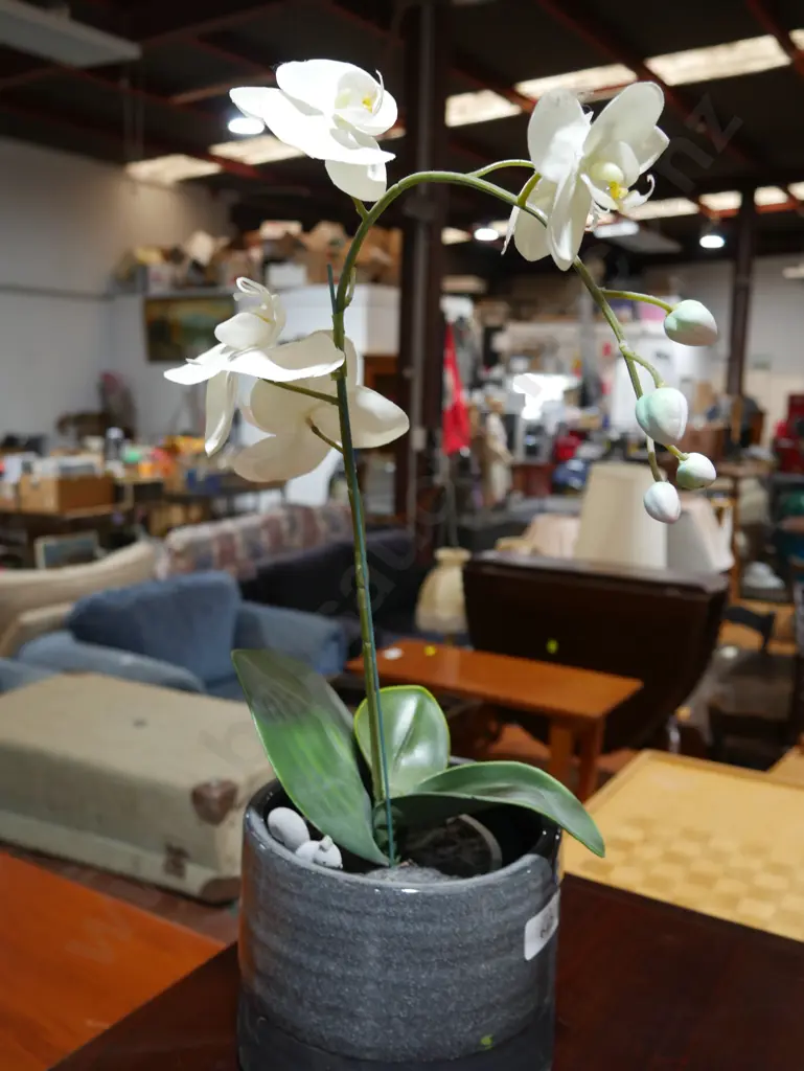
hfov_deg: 41.8
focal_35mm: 34
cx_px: 402
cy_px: 536
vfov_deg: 53.9
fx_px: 1052
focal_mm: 17
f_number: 4
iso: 320
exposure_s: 1/60
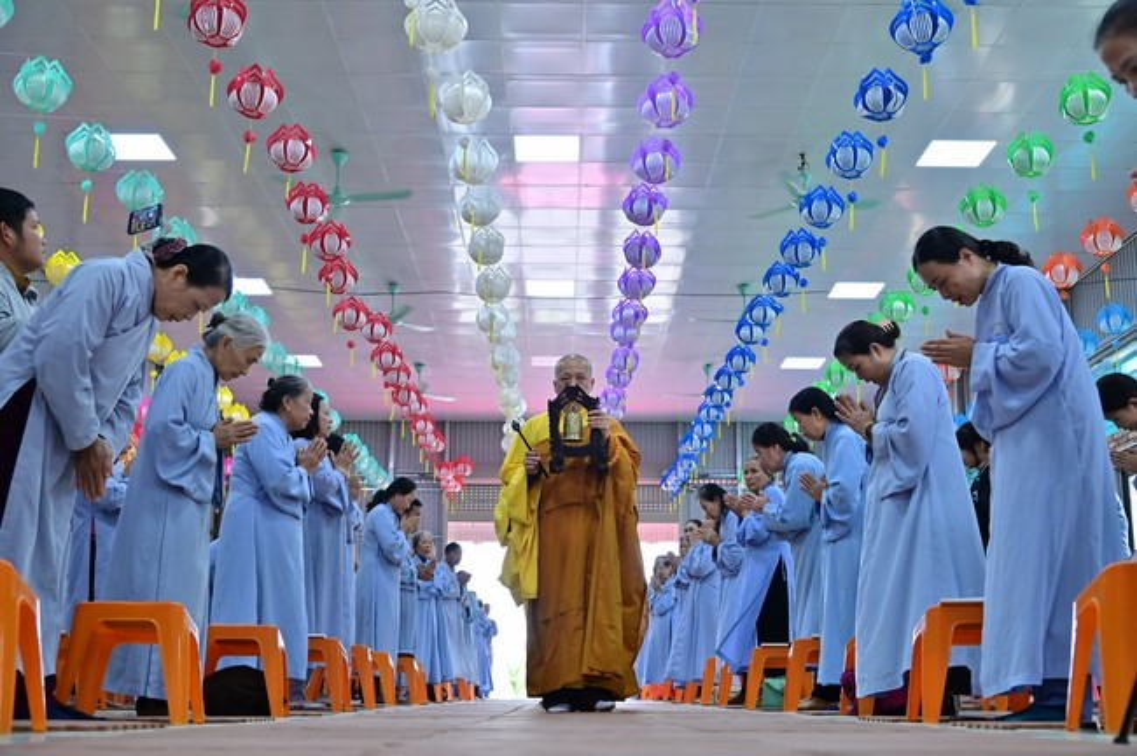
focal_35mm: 40
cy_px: 378
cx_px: 568
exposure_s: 1/125
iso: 2000
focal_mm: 40
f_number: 5
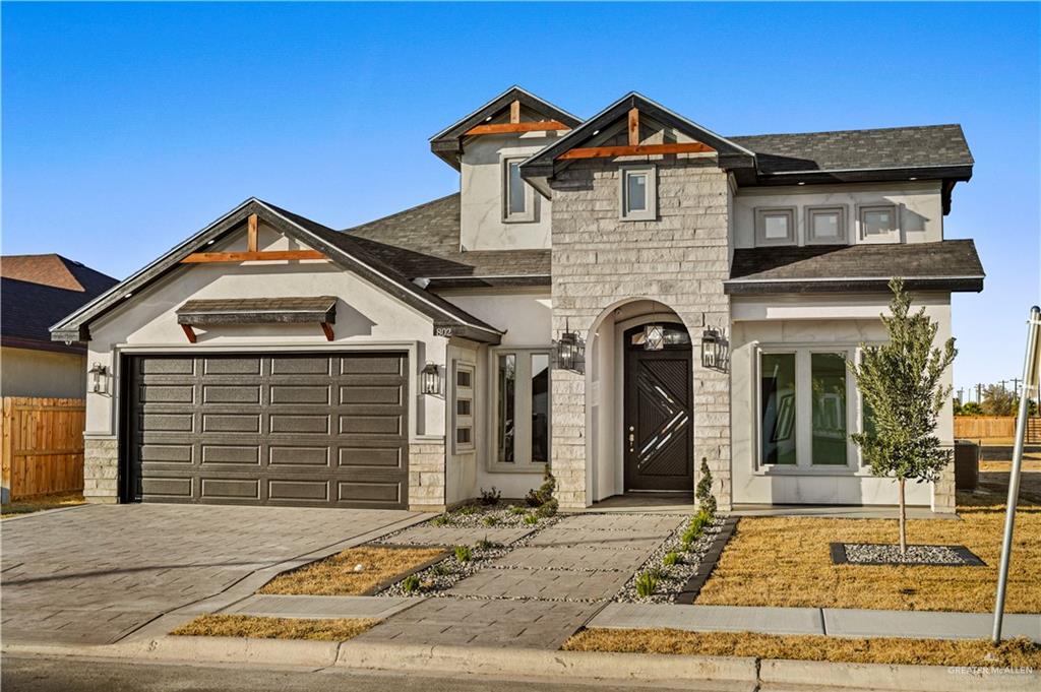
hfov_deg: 49.7
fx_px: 1124
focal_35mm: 39
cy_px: 346
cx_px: 520
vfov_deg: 34.2
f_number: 2.8
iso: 100
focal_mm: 38.9
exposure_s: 1/2000
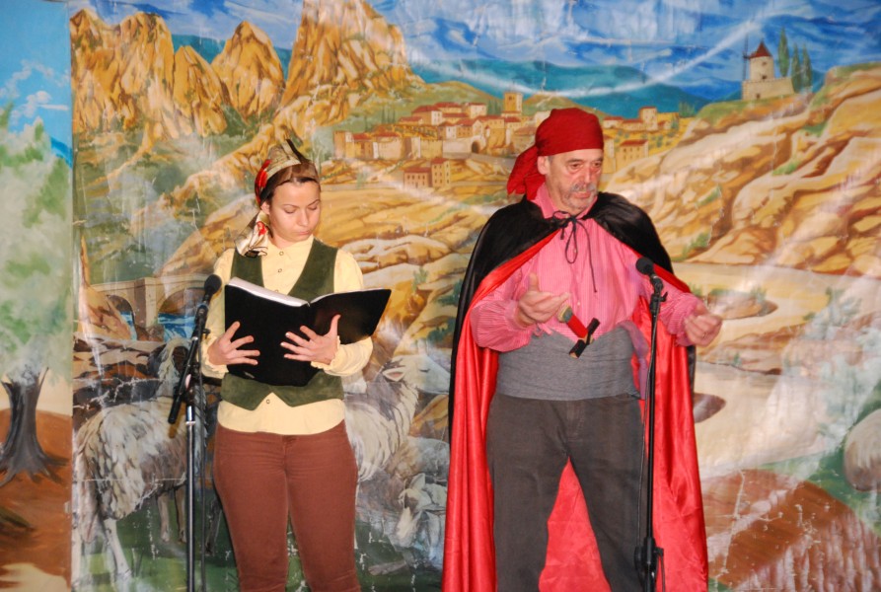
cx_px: 440
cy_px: 296
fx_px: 3017
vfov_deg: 11.2
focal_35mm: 123
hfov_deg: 16.6
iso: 1250
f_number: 5.3
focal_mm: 82
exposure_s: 1/60
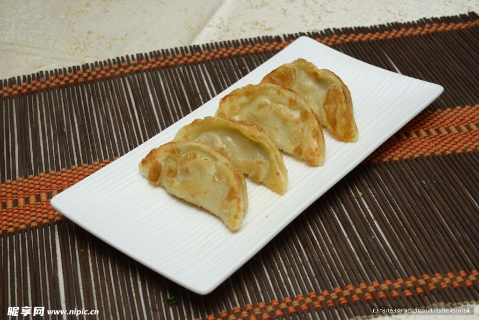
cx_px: 240
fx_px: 798
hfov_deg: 33.4
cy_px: 160
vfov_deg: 22.6
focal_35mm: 60
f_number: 16
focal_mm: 60
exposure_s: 1/160
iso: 200
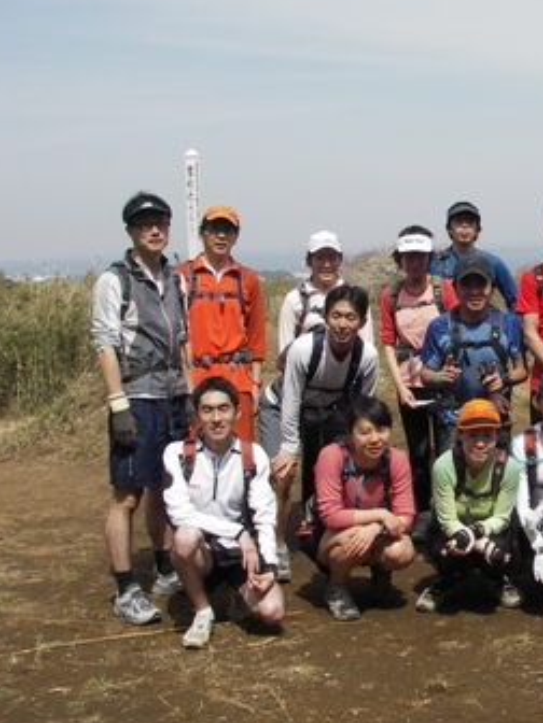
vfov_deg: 34.9
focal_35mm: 55
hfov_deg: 25.6
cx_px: 506
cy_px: 358
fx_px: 1150
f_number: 6.6
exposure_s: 1/200
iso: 50
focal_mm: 6.3
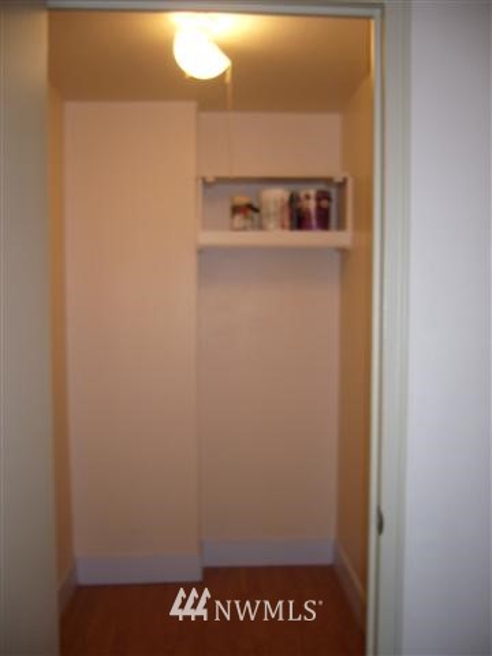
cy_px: 328
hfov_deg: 40.7
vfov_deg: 52.6
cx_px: 246
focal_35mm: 35
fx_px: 663
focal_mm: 5.8
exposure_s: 1/30
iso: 100
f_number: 2.8
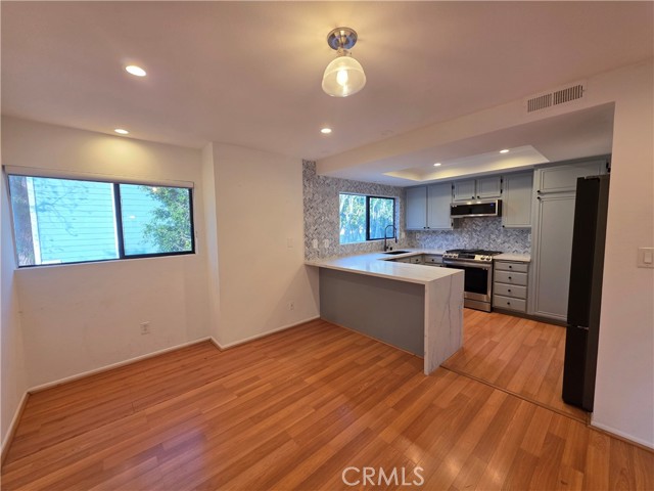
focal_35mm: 13
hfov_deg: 106.2
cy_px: 246
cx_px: 327
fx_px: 246
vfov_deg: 89.9
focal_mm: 2.2
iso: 125
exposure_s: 1/120
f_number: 1.9
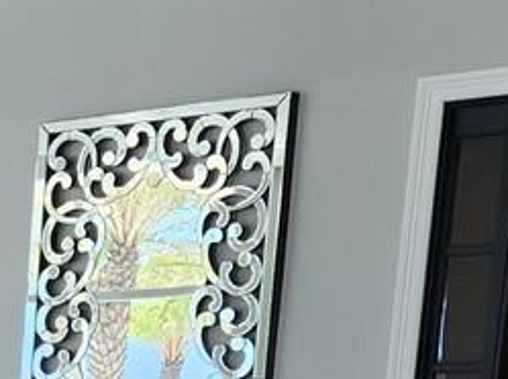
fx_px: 2169
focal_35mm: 148
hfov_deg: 11.1
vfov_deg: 9.3
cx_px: -741
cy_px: 776
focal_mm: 5.4
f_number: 1.8
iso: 64
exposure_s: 1/180
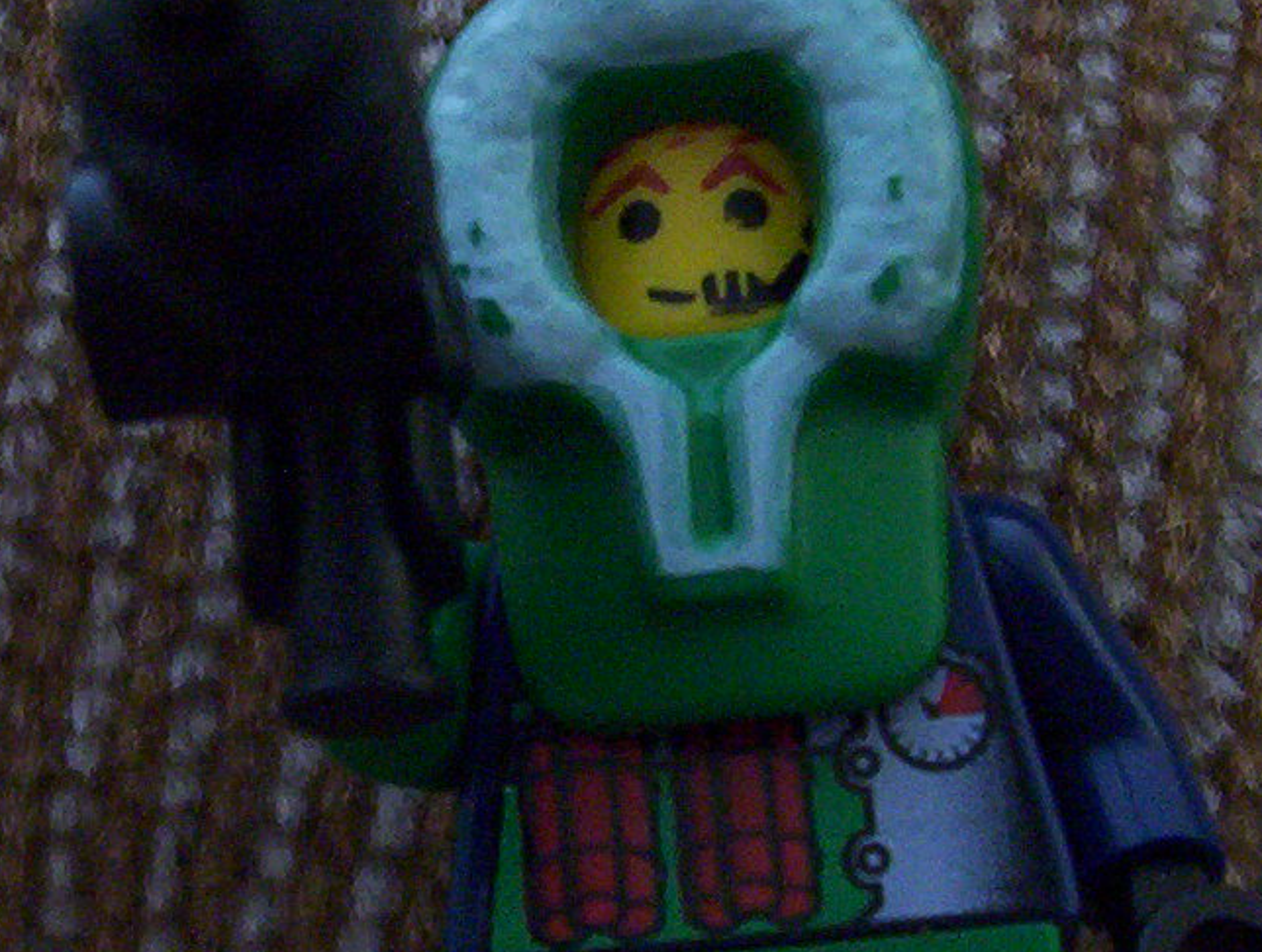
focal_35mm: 109
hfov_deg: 18.0
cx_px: 598
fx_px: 3983
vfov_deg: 13.6
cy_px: 625
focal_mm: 5.77
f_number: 2.73
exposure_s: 1/8
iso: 200
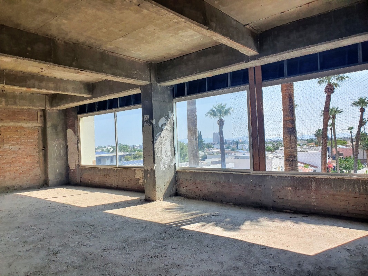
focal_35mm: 26
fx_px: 276
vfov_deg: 53.1
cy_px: 138
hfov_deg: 67.3
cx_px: 184
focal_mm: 4.32
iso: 50
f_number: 2.4
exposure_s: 1/1464
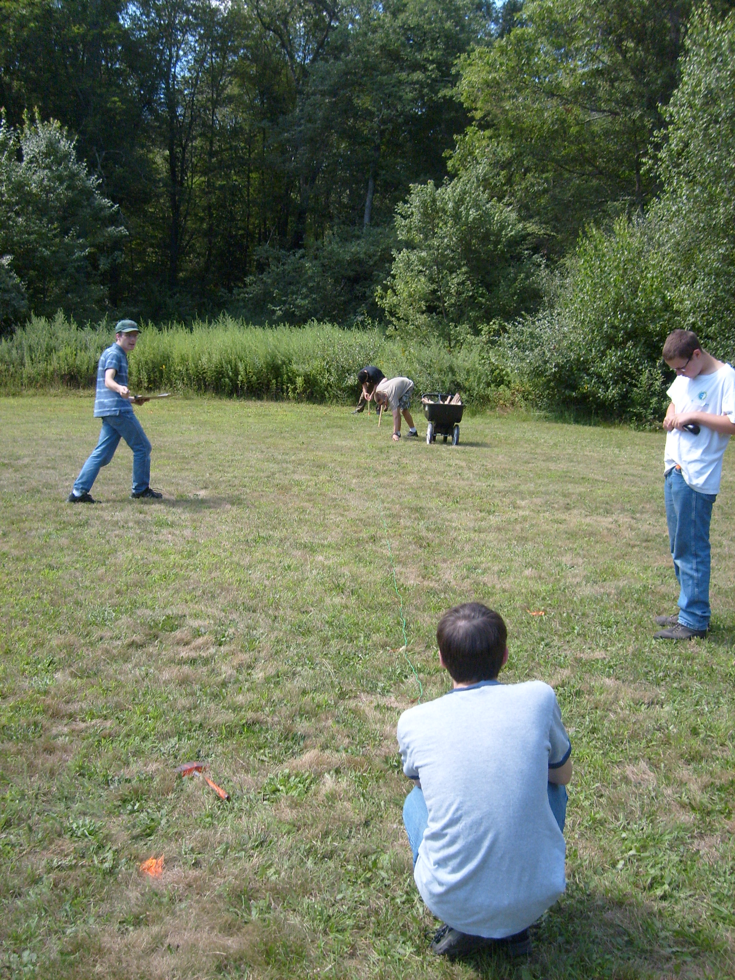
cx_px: 368
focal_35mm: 35
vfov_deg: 52.6
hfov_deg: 40.7
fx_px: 991
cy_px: 490
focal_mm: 5.8
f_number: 7.1
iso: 80
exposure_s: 1/90
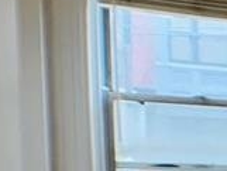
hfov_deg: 9.6
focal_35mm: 165
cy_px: 295
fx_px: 1083
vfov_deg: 8.7
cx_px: 658
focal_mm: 4.25
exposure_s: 1/121
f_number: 1.8
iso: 32
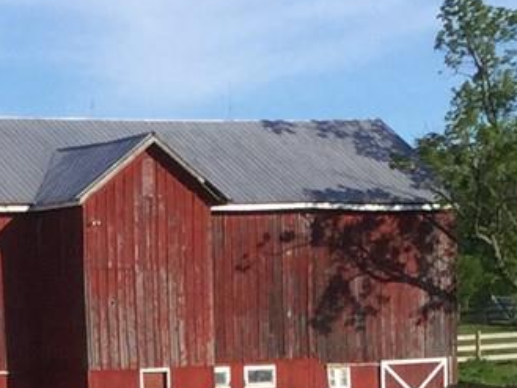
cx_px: -8
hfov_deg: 10.2
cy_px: 735
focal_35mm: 193
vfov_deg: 7.4
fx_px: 2884
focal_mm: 3.3
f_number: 2.4
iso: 25
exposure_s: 1/1018
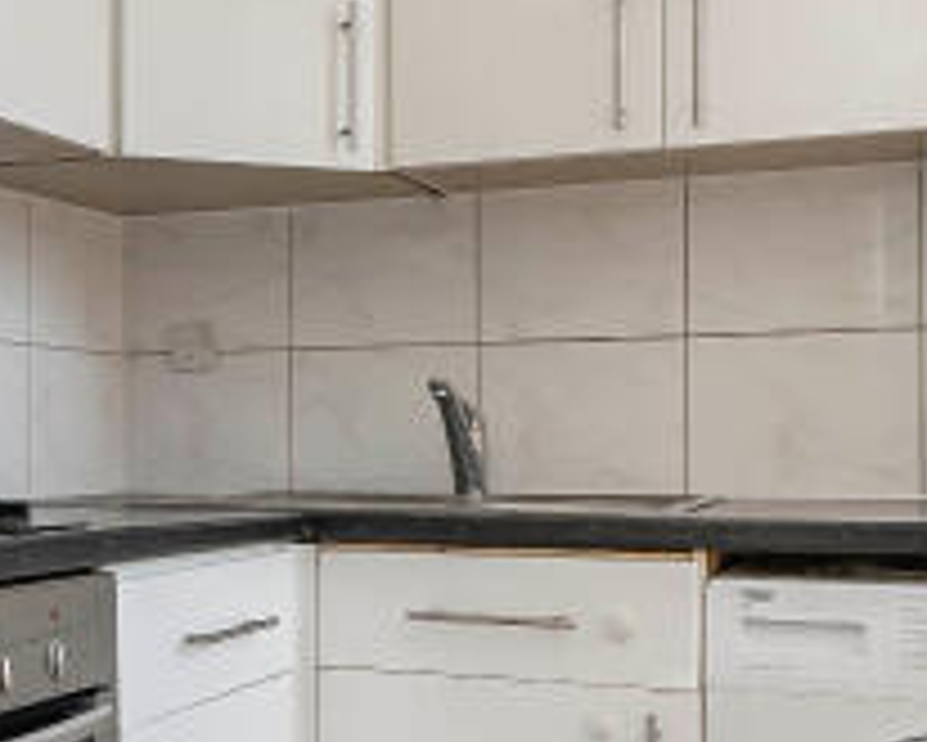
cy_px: 447
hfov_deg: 32.7
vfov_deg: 27.1
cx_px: 194
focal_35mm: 56
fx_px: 1537
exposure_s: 1/40
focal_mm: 12
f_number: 9
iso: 320
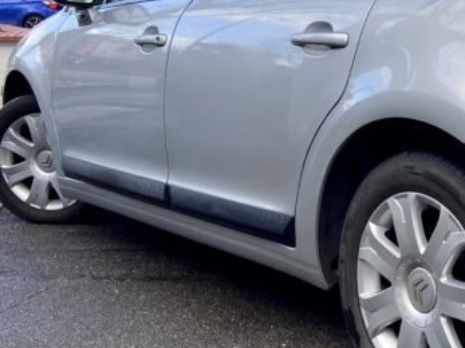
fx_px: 806
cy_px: 92
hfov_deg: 29.8
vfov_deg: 24.2
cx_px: 477
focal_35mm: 60
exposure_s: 1/534
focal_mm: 4.25
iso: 32
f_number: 1.8
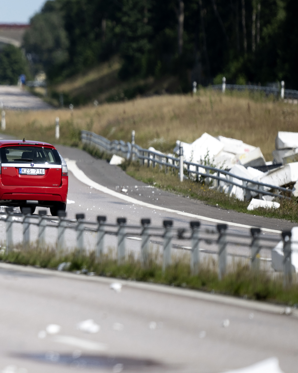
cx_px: -136
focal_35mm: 948
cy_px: 130
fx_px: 10452
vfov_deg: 2.0
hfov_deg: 1.6
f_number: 2.8
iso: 180
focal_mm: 400
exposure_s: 1/4000
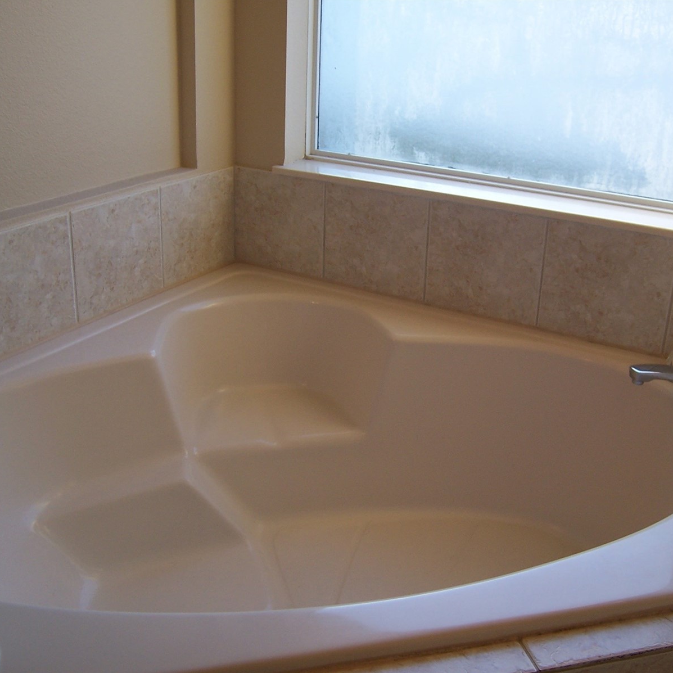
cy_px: 336
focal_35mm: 39
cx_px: 335
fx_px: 858
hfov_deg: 42.8
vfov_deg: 42.8
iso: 80
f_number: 2.8
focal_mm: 5.5
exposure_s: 1/90
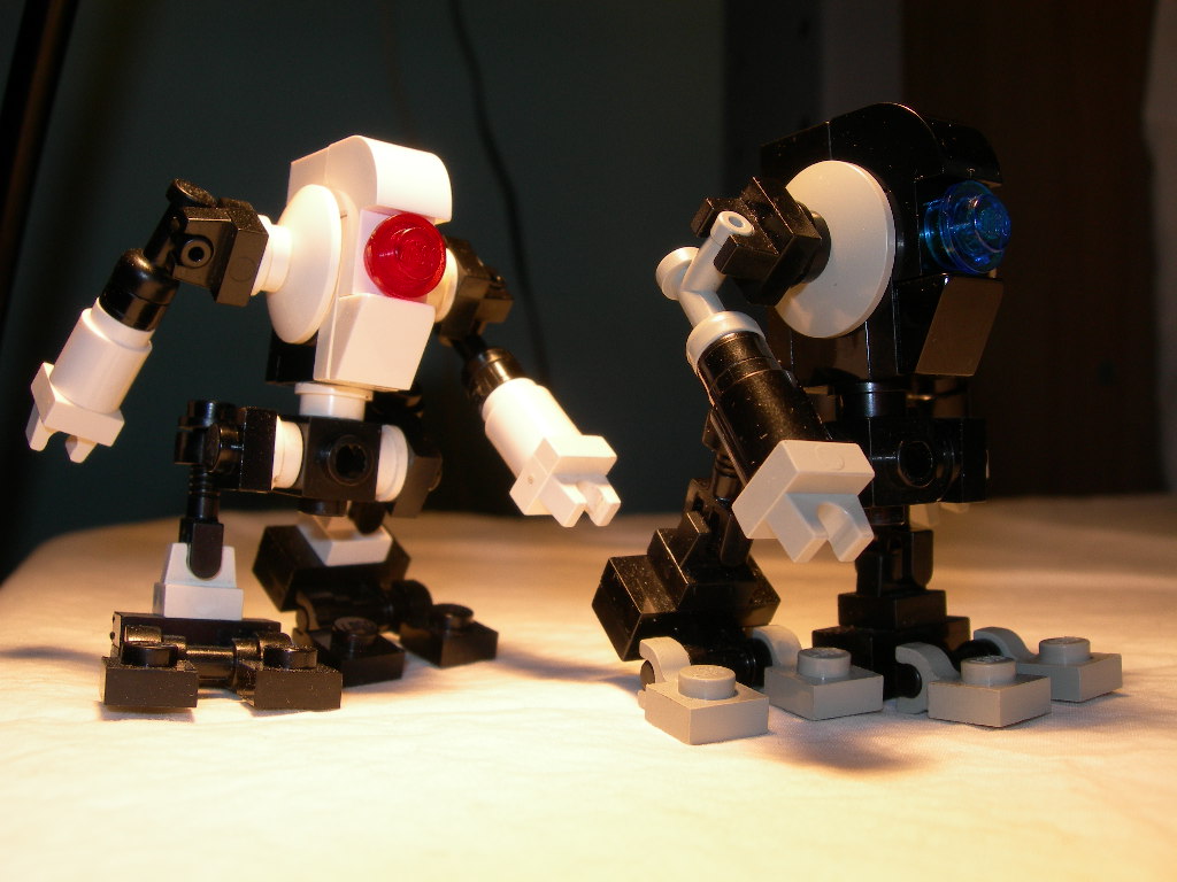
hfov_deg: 49.0
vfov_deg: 37.7
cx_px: 588
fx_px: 1292
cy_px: 441
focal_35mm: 38
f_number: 4.8
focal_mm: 7.8
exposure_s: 1/31.2
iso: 50
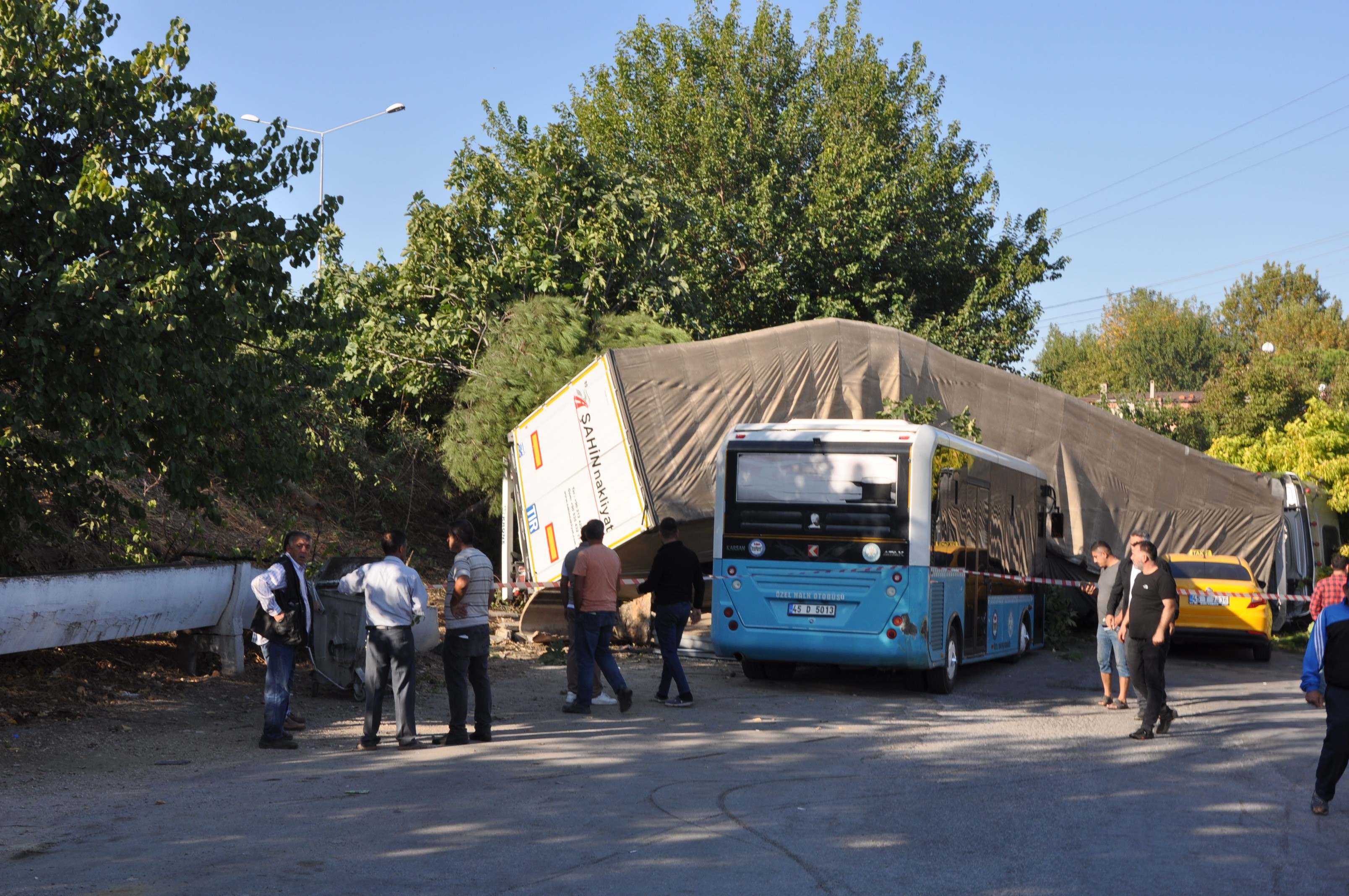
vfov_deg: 28.0
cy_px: 448
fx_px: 1796
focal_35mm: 48
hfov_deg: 41.2
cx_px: 674
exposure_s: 1/125
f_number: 11
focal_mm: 32
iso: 200
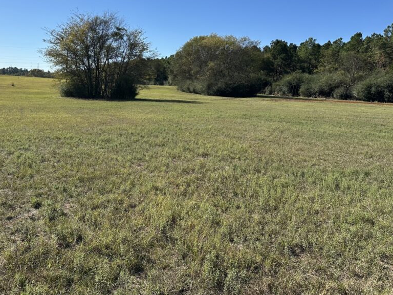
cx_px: 168
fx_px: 363
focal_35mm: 32
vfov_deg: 43.6
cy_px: 100
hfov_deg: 56.6
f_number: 1.78
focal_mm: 6.86
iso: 80
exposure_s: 1/4348
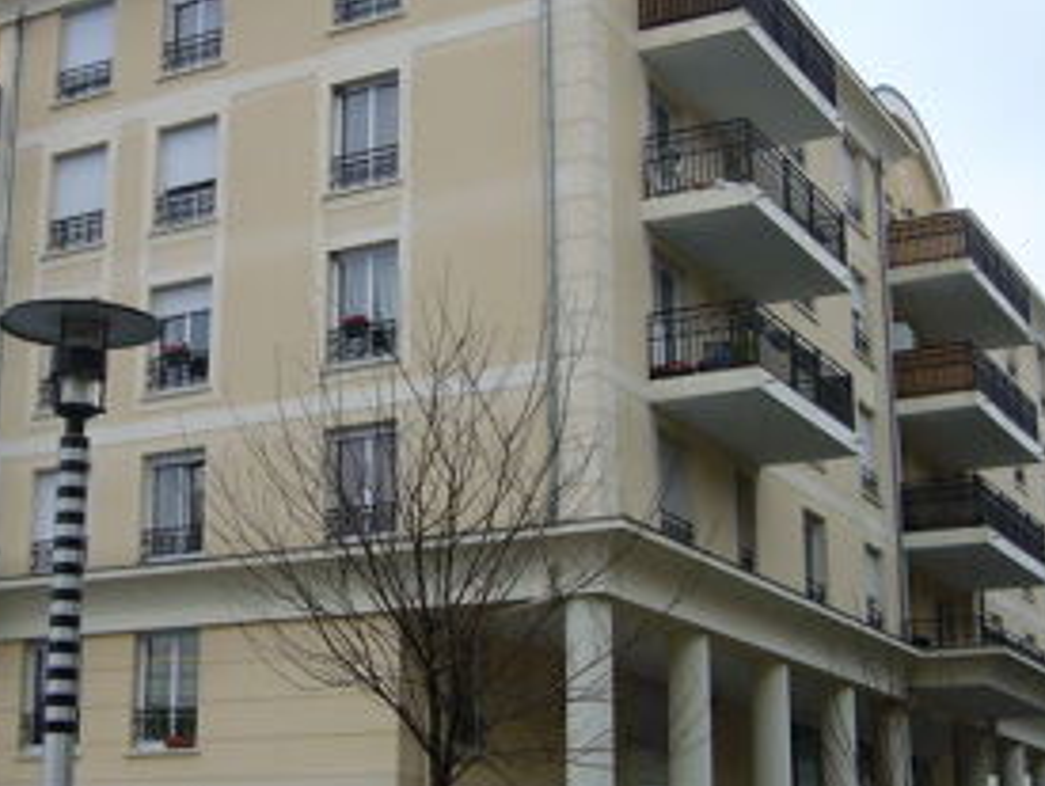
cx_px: 304
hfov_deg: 31.3
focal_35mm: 61
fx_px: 1844
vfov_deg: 24.1
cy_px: 437
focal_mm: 4.6
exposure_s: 1/80
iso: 80
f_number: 2.8
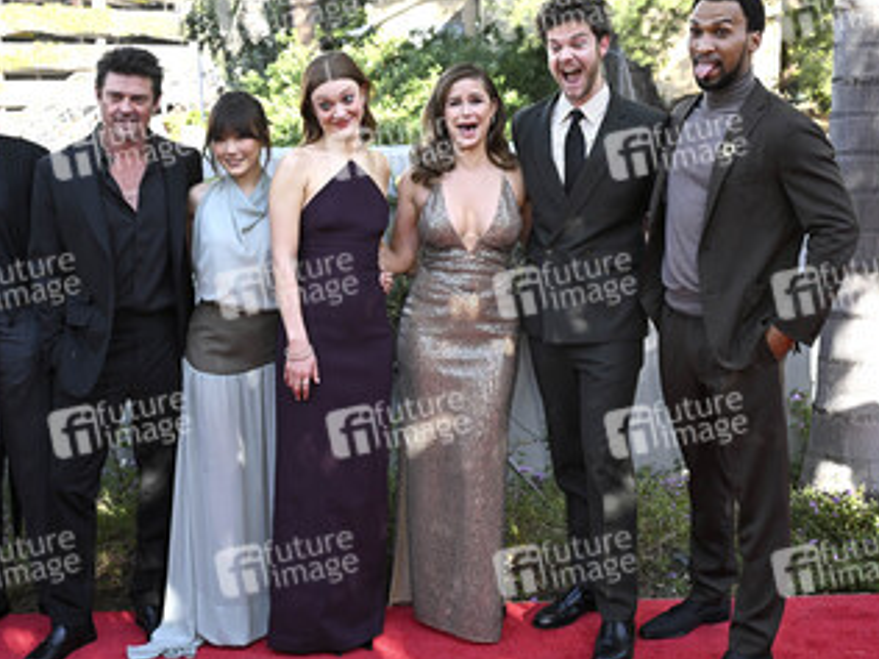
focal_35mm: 48
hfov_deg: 39.4
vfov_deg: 30.3
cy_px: 356
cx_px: 324
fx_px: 1219
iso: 640
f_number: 5.6
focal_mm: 35
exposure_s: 1/320
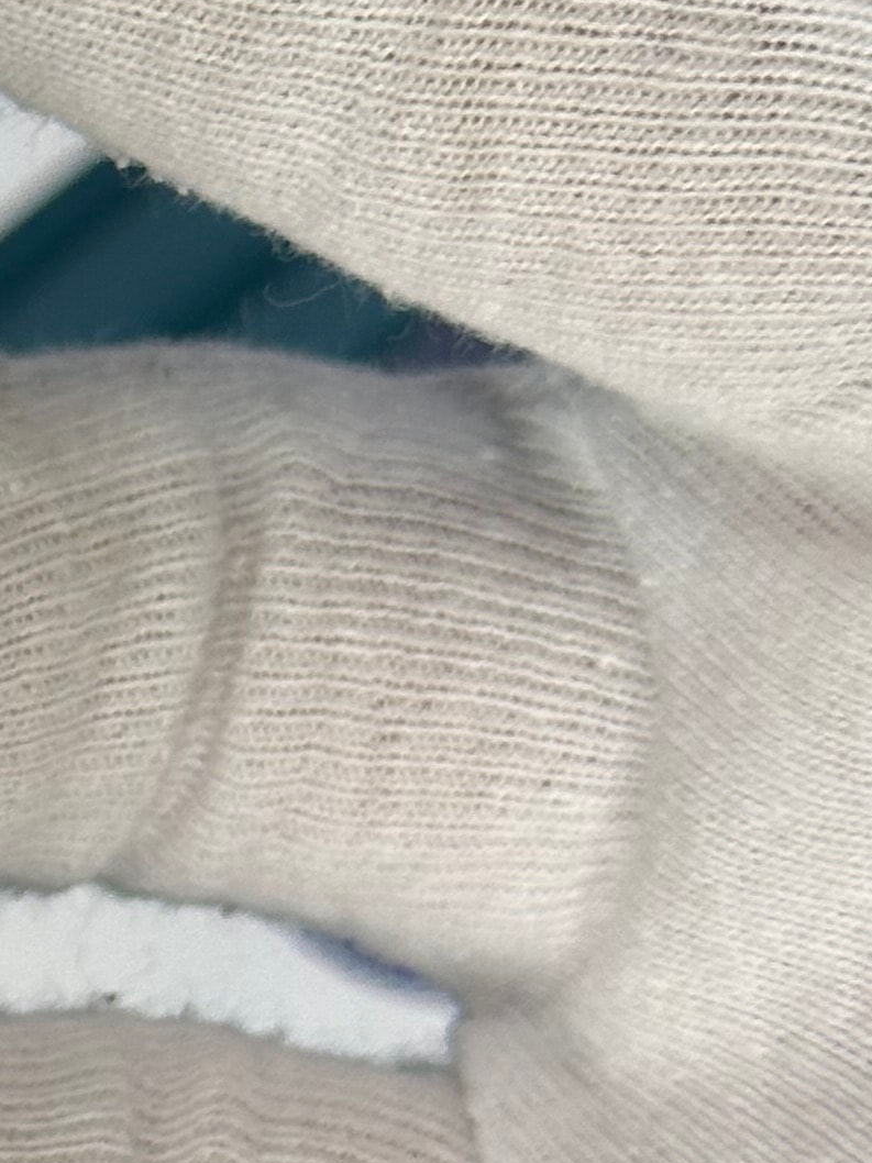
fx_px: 6149
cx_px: -660
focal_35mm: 183
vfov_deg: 10.8
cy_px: 992
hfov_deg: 7.9
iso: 64
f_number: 1.78
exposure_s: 1/980
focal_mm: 6.86
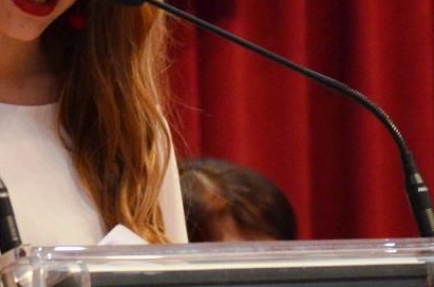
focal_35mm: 397
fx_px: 4775
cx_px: -165
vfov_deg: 3.4
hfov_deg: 5.2
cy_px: 31
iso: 2000
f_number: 4.2
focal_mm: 68
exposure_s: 1/125
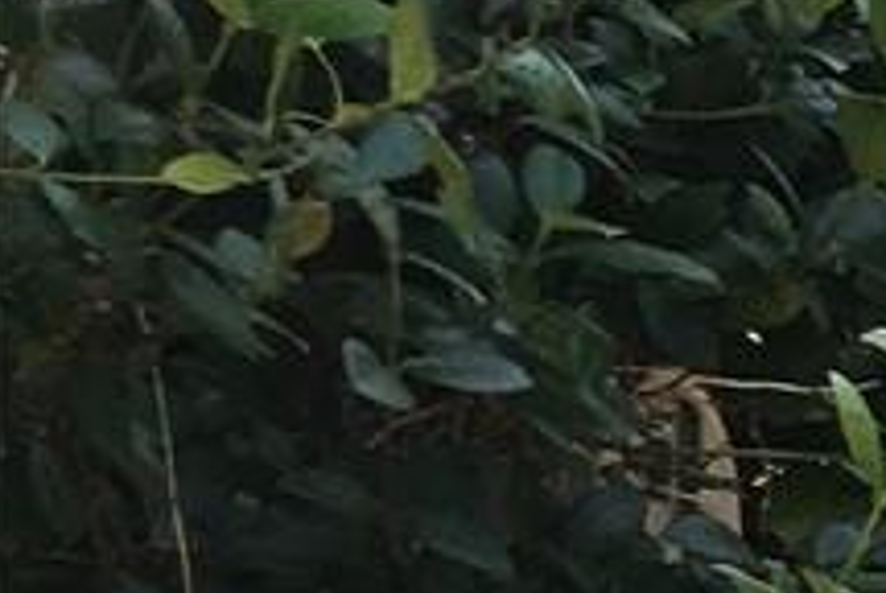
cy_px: 861
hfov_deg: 7.3
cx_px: 3276
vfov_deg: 6.1
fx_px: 5520
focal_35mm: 224
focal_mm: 4.15
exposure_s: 1/430
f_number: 2.2
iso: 25
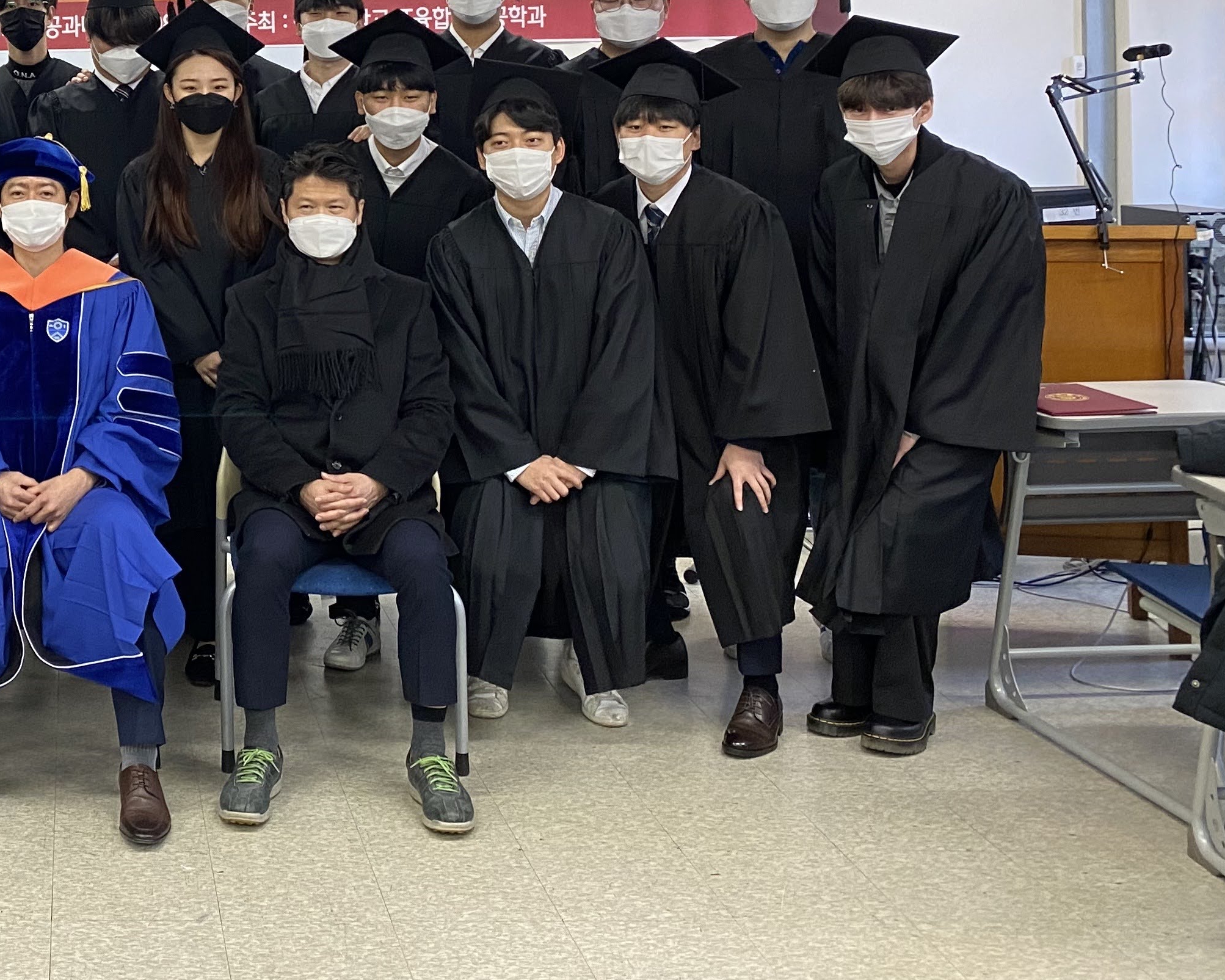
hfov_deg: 33.9
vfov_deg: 28.4
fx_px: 1849
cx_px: 45
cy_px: 82
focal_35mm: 51
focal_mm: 4.25
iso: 125
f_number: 1.8
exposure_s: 1/60
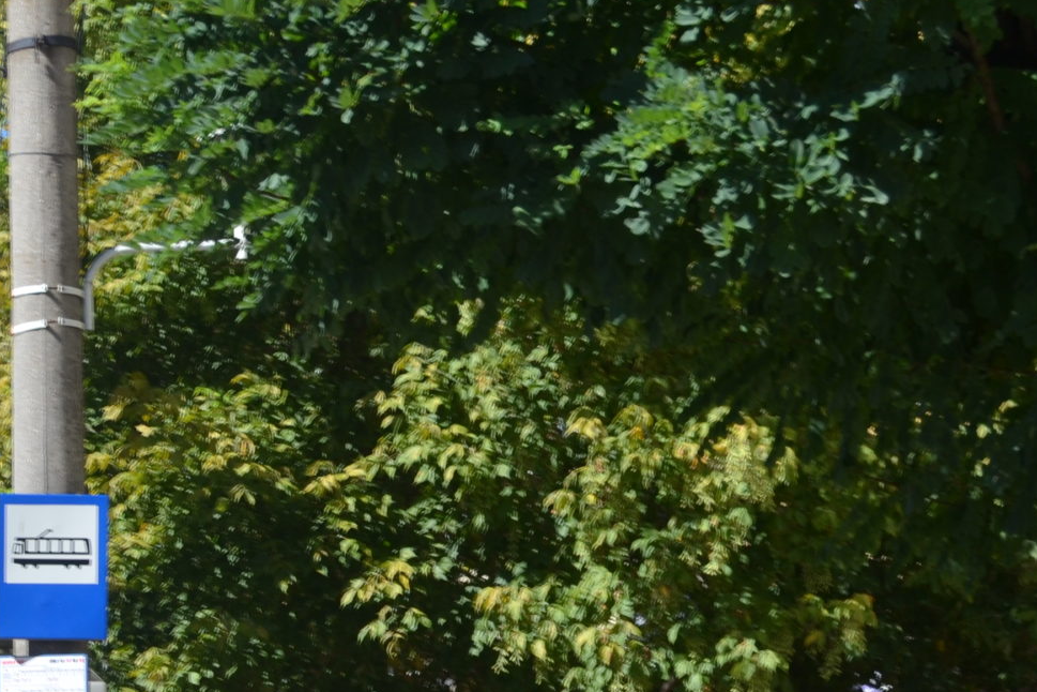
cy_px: 874
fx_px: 2967
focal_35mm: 103
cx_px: -182
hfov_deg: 18.8
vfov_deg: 12.9
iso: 100
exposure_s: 1/200
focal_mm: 26
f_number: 7.1
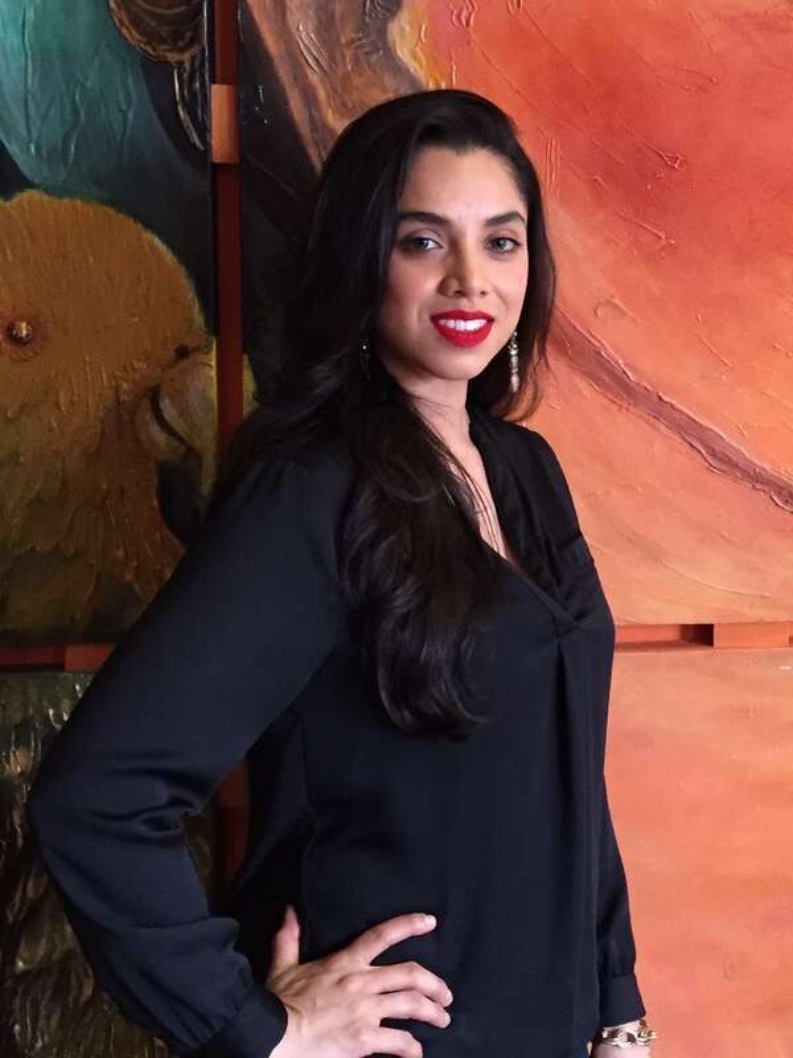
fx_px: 886
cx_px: 396
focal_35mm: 29
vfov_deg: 61.7
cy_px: 529
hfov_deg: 48.2
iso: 250
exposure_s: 1/17
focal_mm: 4.15
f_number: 2.2
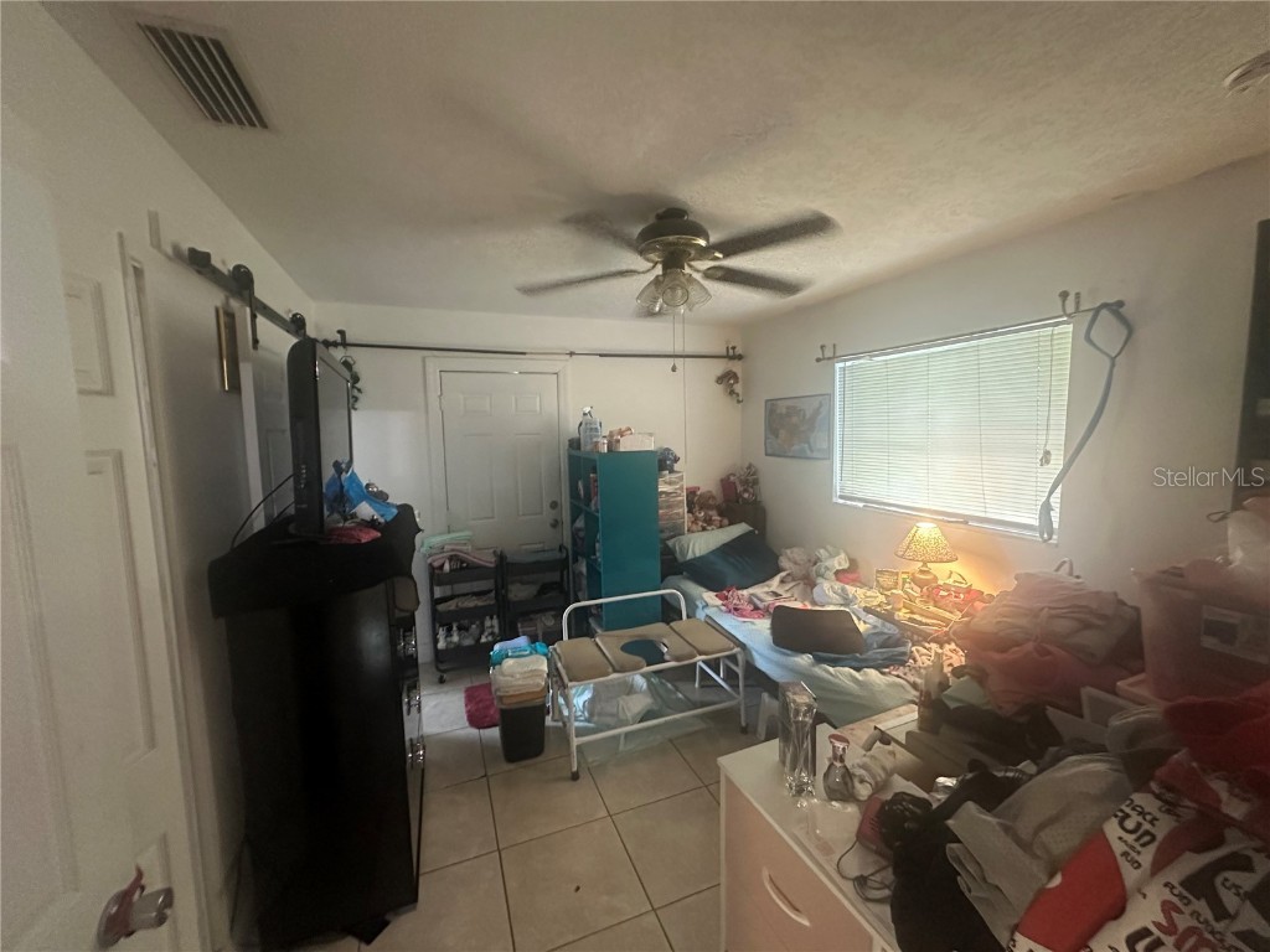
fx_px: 514
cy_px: 476
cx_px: 635
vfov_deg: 85.7
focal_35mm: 14
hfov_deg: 102.1
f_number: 2.2
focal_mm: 2.22
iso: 800
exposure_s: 1/60
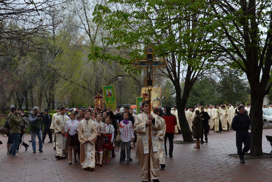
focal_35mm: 65
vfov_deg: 20.9
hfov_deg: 30.8
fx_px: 491
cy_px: 111
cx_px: 172
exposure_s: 1/200
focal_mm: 32
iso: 400
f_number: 8
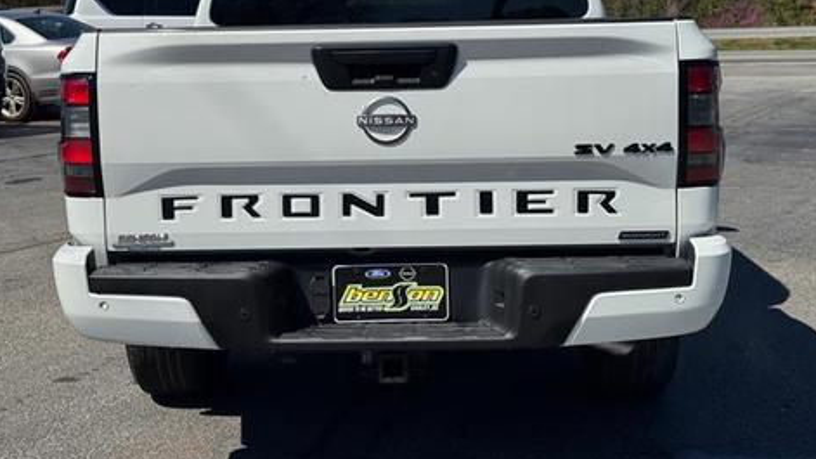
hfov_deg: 37.2
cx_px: 400
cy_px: 156
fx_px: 1212
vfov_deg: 21.4
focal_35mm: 56
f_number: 1.78
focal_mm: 6.76
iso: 80
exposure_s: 1/10526
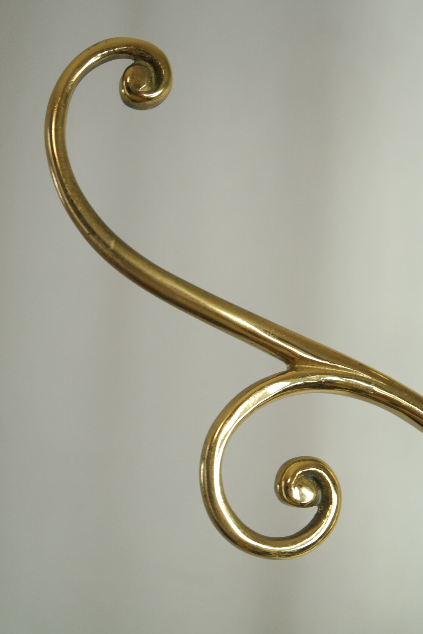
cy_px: 314
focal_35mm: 70
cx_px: 212
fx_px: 1233
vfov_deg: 28.8
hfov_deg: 19.5
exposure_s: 1/30
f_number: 6.3
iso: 800
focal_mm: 45
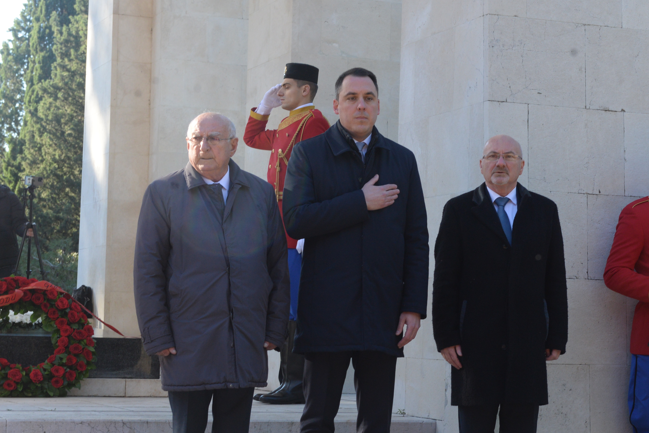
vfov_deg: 13.8
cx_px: 454
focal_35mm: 99
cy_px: 289
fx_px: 1785
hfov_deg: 20.5
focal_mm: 62
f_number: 9
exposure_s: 1/200
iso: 800
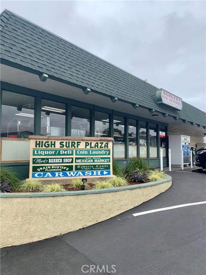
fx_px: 206
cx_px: 103
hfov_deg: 53.1
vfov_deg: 67.3
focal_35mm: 26
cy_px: 138
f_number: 1.8
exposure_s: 1/1111
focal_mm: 4.25
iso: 25
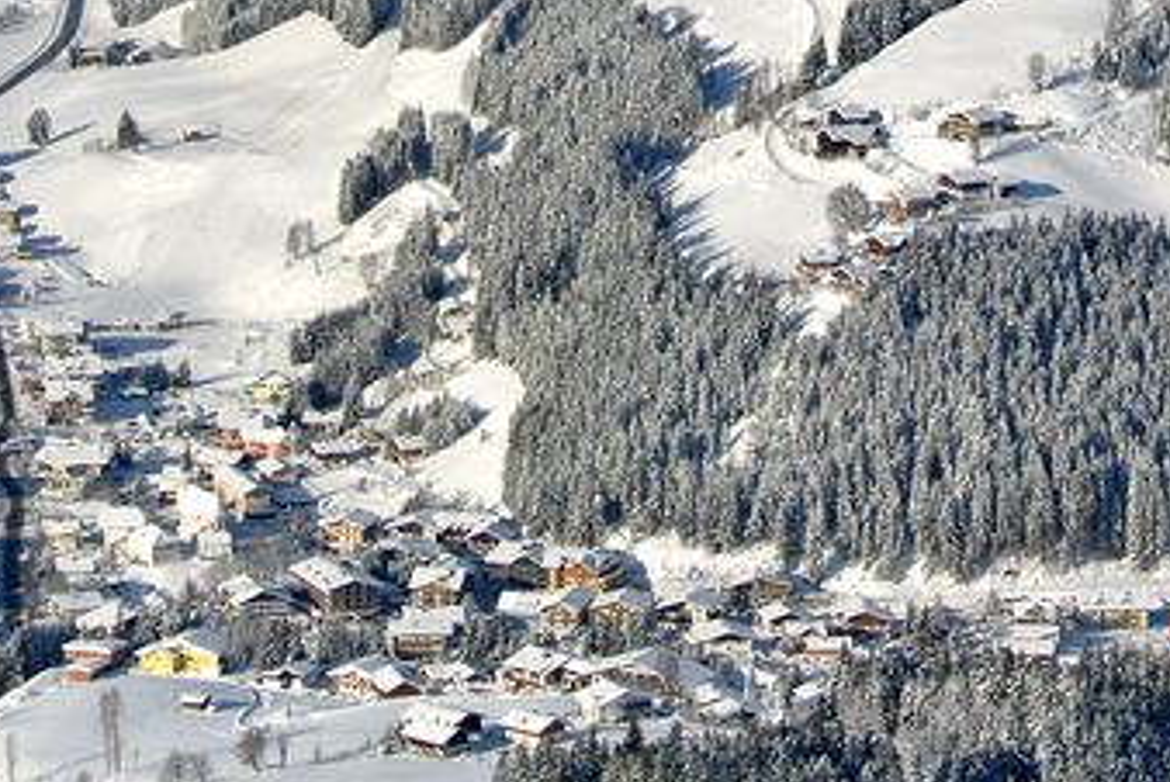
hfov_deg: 10.7
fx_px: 6245
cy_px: 83
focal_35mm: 192
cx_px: 696
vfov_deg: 7.2
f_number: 6.3
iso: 100
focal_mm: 30
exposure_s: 1/640
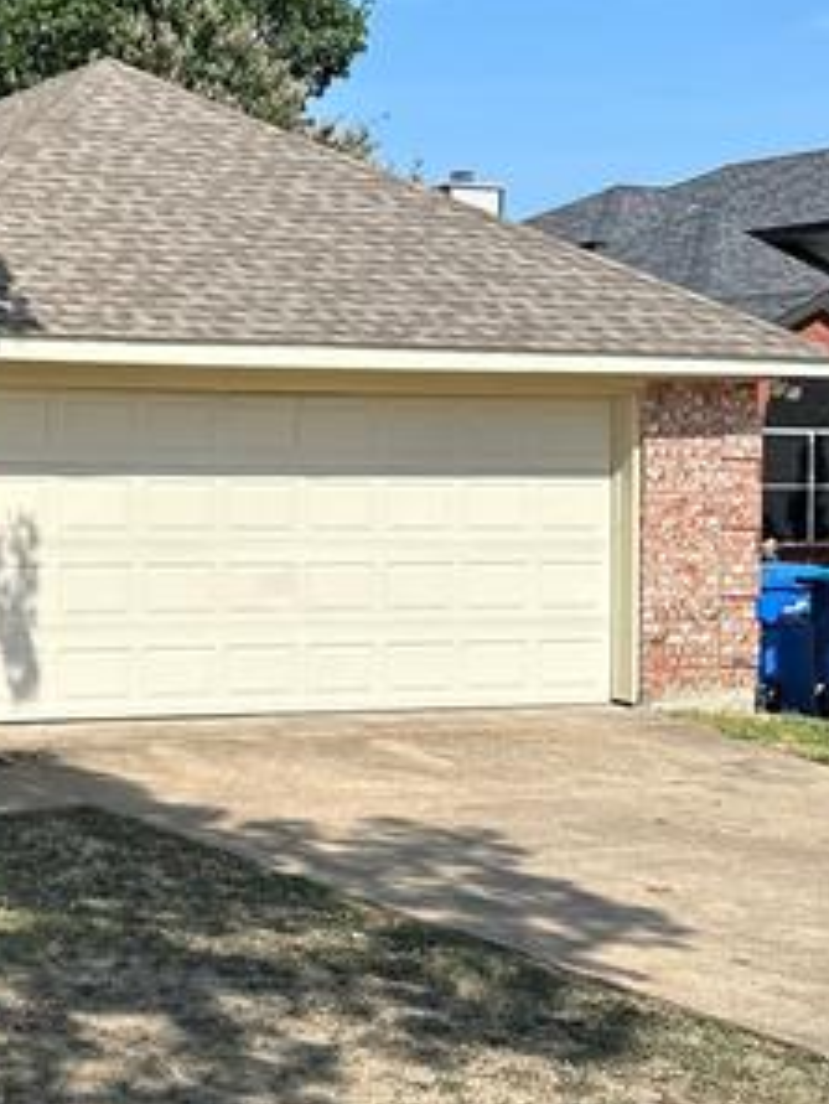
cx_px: -171
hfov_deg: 21.9
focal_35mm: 62
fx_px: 1978
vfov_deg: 31.0
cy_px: 401
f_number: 1.78
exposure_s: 1/3472
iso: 80
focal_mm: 6.86
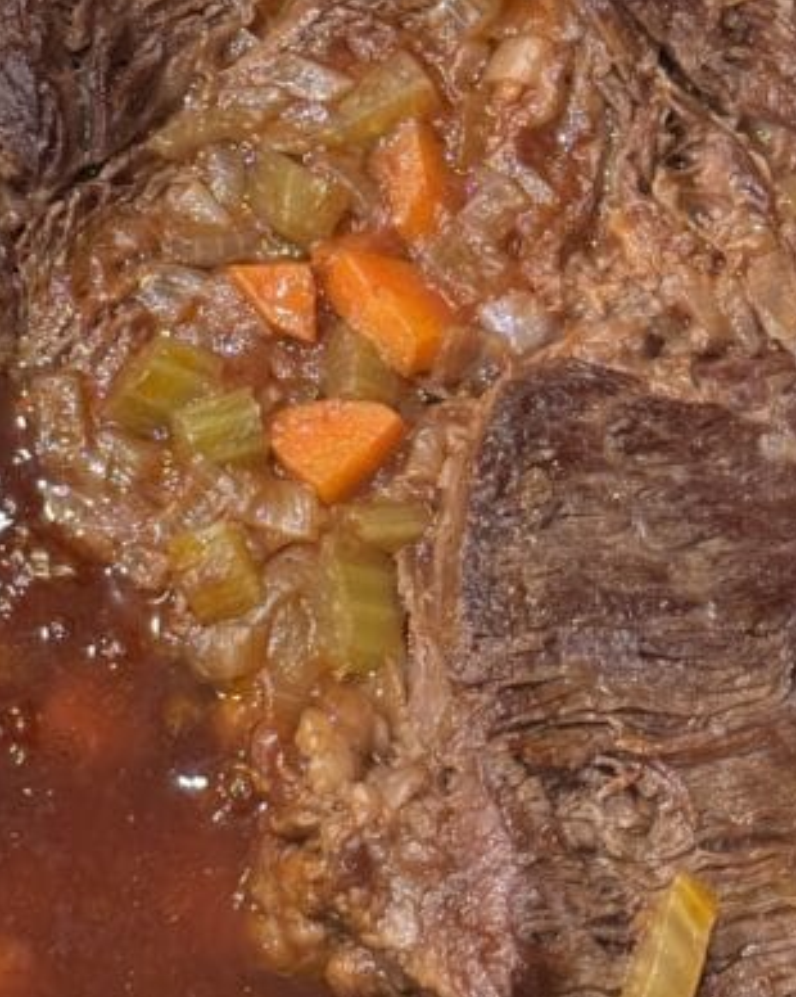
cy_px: 275
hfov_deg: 13.3
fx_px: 3419
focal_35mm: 116
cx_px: 503
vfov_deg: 16.5
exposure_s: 1/40
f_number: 1.78
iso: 400
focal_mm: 6.76
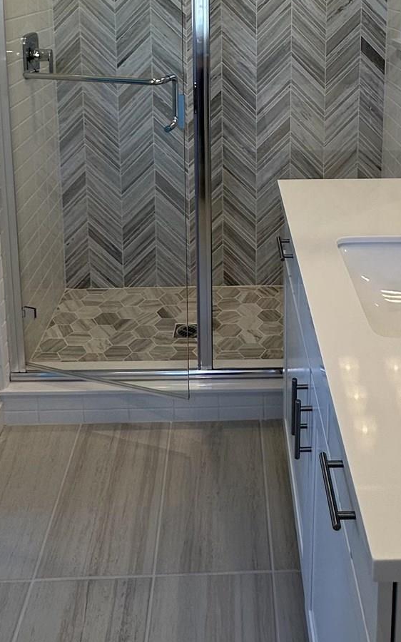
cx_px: 246
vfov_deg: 46.8
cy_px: 73
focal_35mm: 38
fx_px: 665
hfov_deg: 33.4
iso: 50
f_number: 2.2
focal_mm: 2.22
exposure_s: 1/120
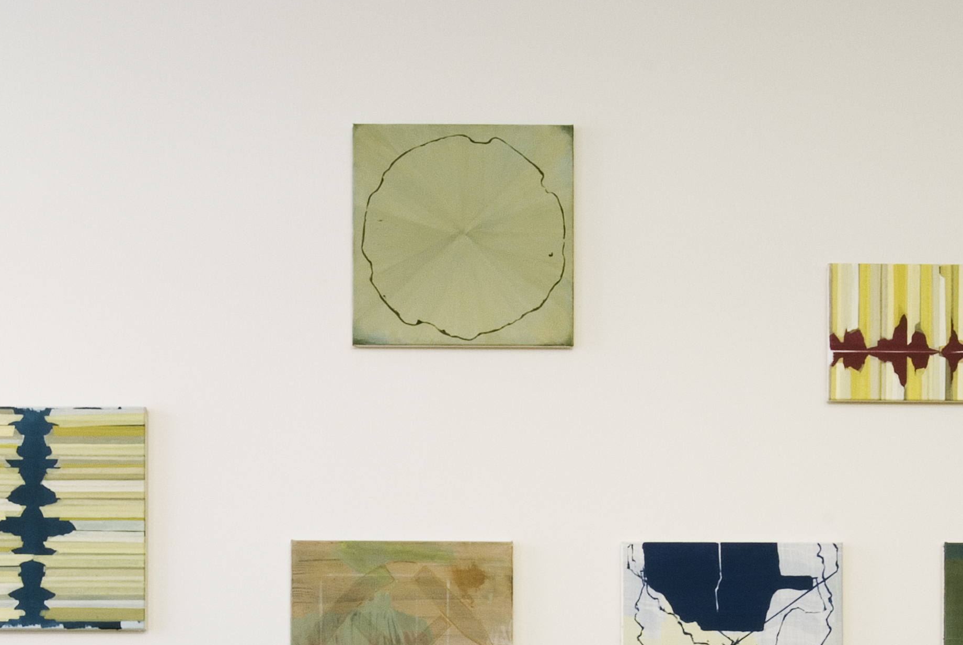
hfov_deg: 30.0
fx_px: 1794
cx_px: 477
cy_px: 689
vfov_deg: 19.6
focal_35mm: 67
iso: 100
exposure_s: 1.3
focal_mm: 19
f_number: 20
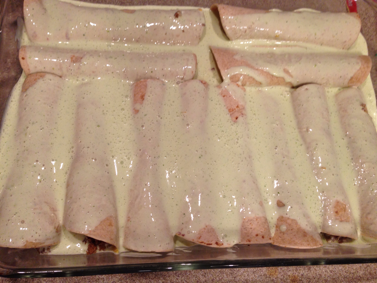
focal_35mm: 33
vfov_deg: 42.9
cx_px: 188
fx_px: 359
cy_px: 142
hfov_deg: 55.4
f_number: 2.4
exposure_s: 1/20
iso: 100
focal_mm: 4.12
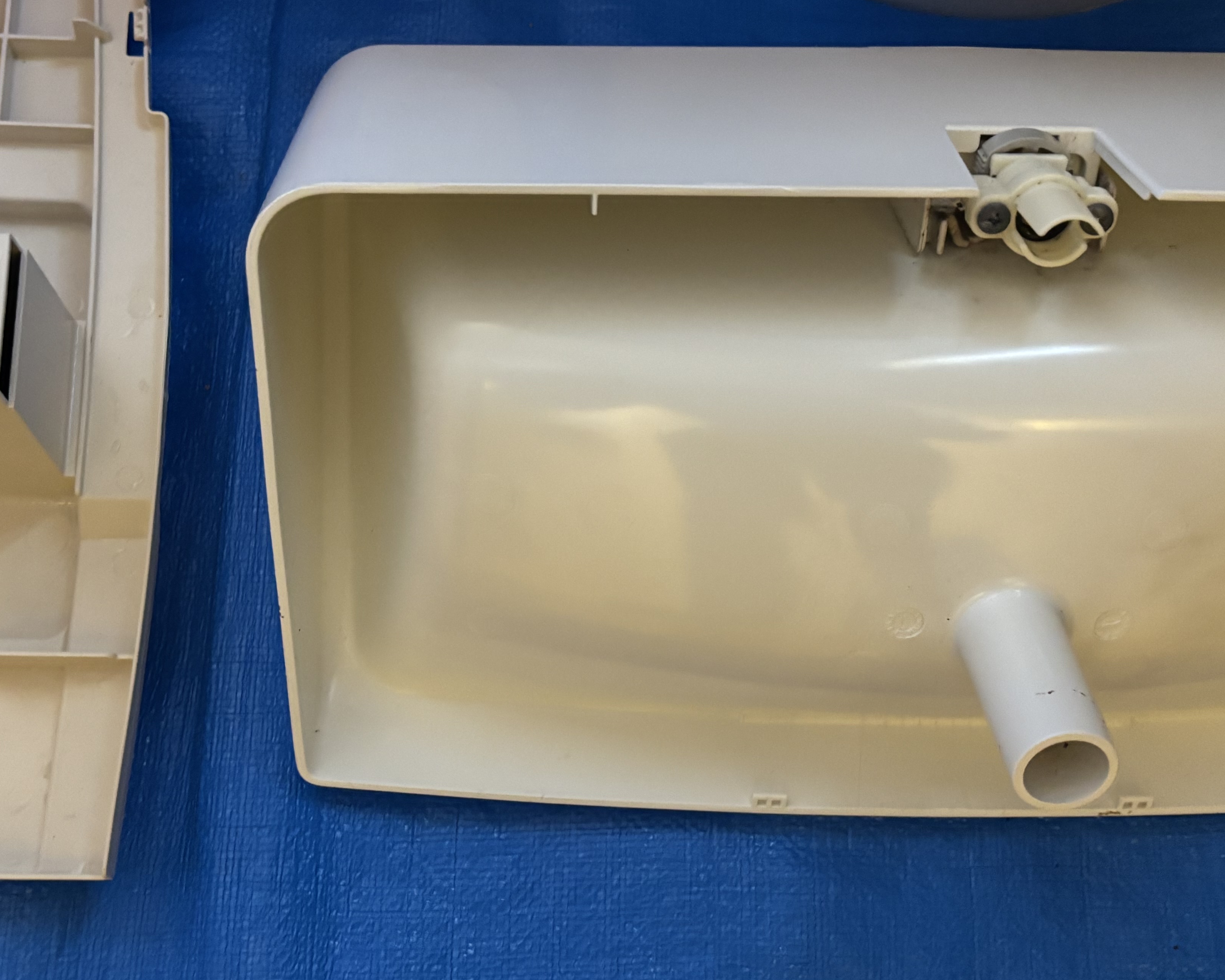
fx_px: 1632
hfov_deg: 41.0
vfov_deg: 33.4
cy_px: 460
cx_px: 512
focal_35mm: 45
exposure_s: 1/33
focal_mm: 5.96
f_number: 1.6
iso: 640
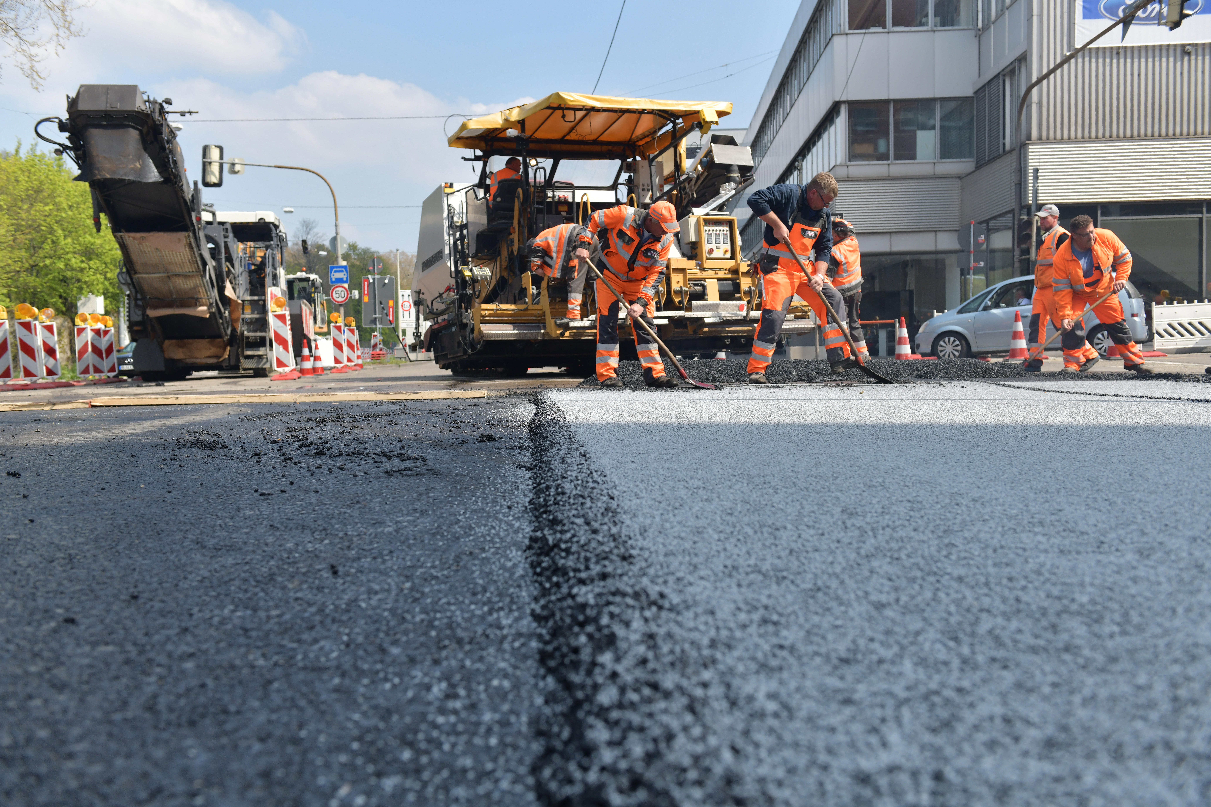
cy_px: 404
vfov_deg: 37.9
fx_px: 1177
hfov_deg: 54.4
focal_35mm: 35
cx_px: 606
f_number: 5.6
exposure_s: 1/2000
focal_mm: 35
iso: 320
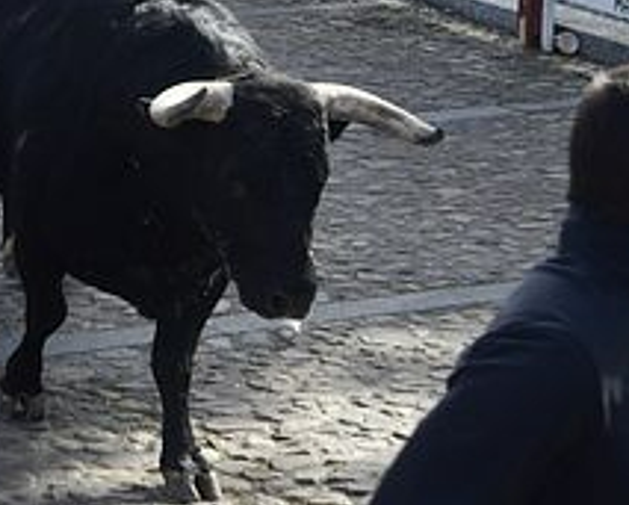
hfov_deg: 10.0
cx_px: -133
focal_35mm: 190
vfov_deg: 8.0
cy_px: -165
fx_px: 3542
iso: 640
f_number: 10
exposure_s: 1/400
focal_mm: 48
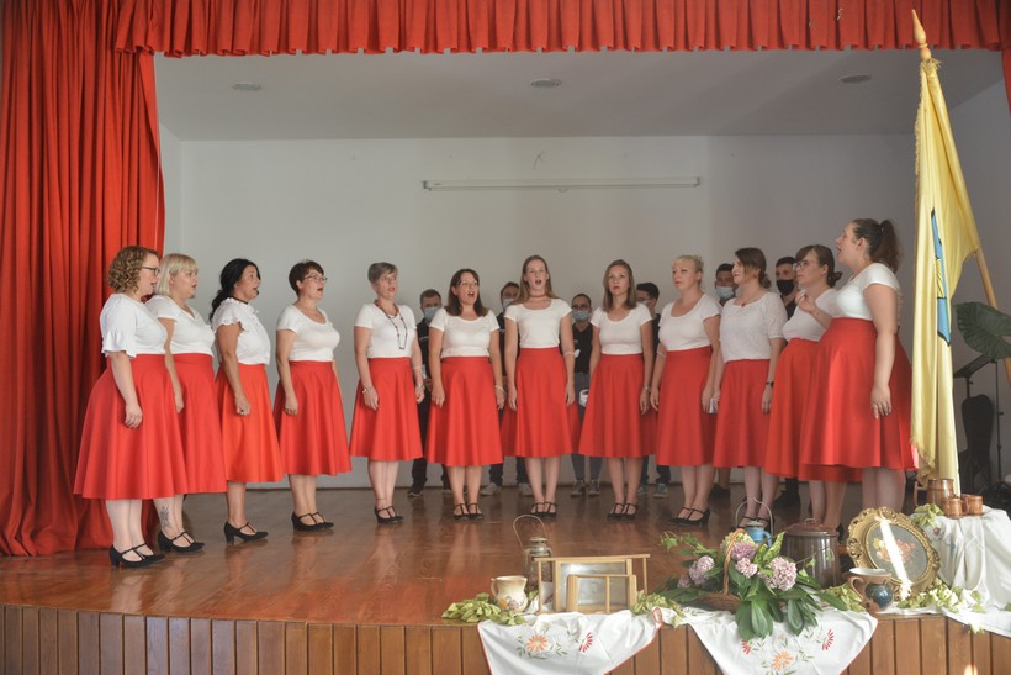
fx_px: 1067
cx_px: 506
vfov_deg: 35.1
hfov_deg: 50.7
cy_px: 338
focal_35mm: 38
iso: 2000
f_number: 4
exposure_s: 1/40
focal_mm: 38
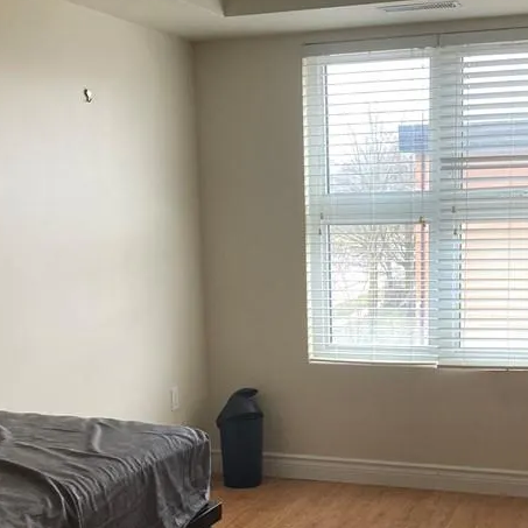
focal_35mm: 56
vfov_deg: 30.1
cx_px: 339
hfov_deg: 30.4
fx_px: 966
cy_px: 383
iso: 200
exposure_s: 1/60
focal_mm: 3.99
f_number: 1.8
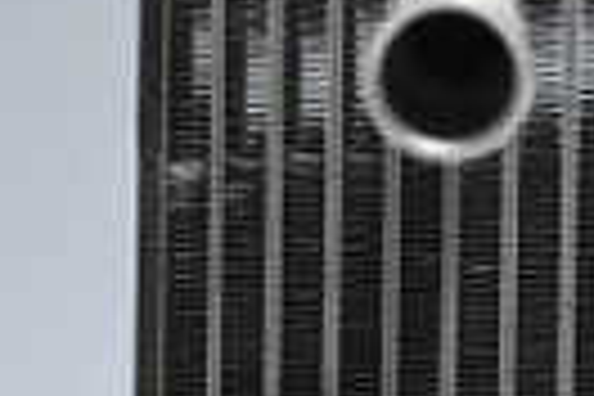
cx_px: 806
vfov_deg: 5.8
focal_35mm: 238
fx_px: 3931
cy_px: 256
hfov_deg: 8.5
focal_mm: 35
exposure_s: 1/125
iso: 2000
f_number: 5.3
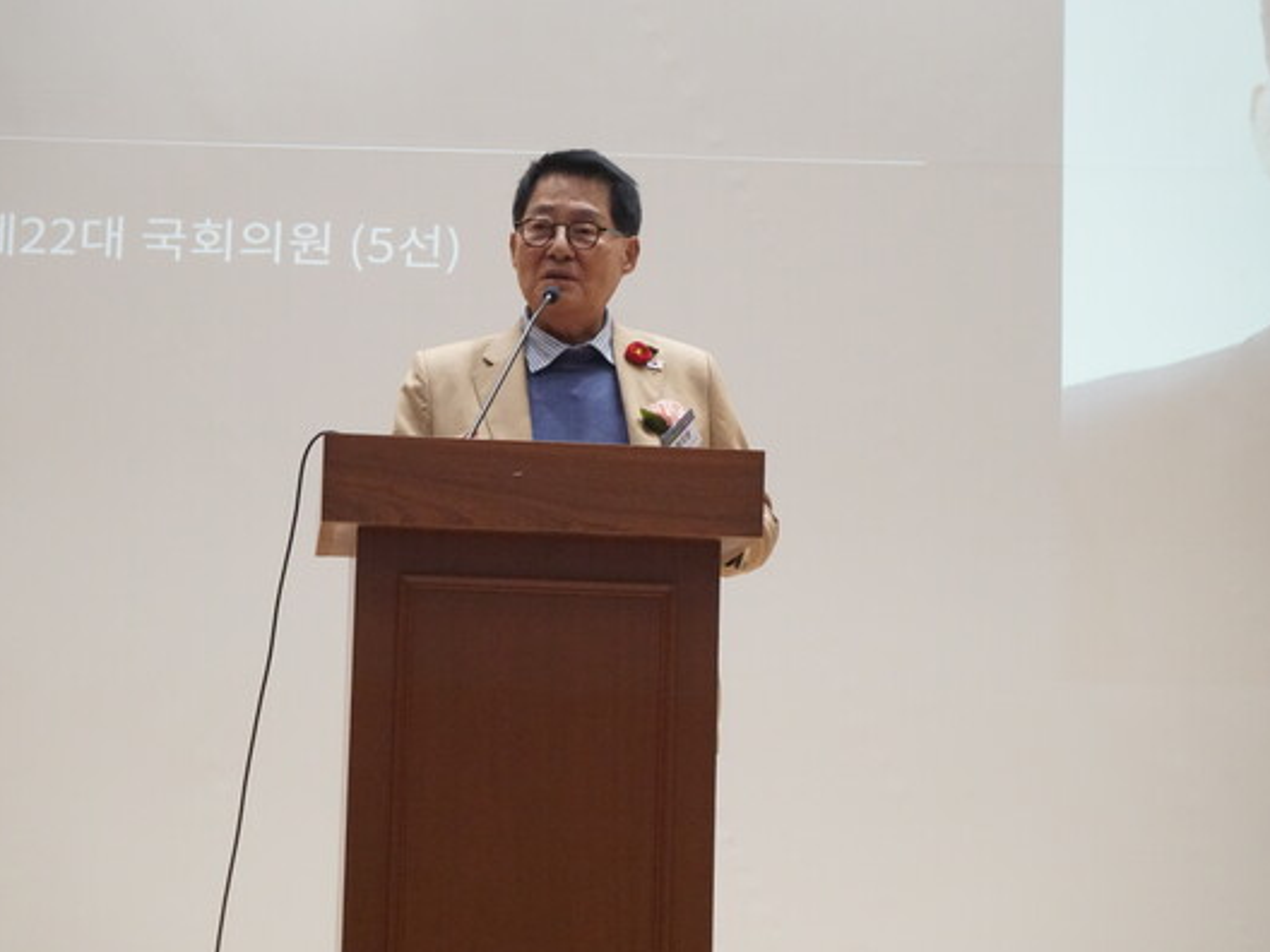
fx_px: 3008
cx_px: 580
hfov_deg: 23.8
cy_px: 478
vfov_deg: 18.0
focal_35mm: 82
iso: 8000
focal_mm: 50
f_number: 5.6
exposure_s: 1/160
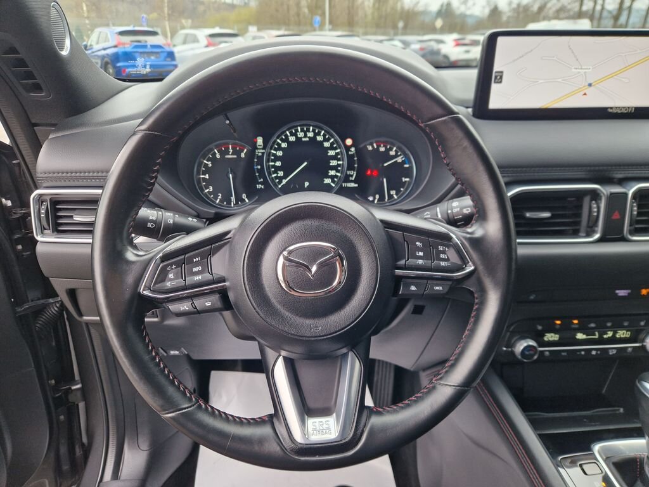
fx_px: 431
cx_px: 324
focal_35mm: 23
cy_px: 244
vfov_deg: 58.9
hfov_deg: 73.9
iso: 160
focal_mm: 5.4
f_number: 1.8
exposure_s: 1/180
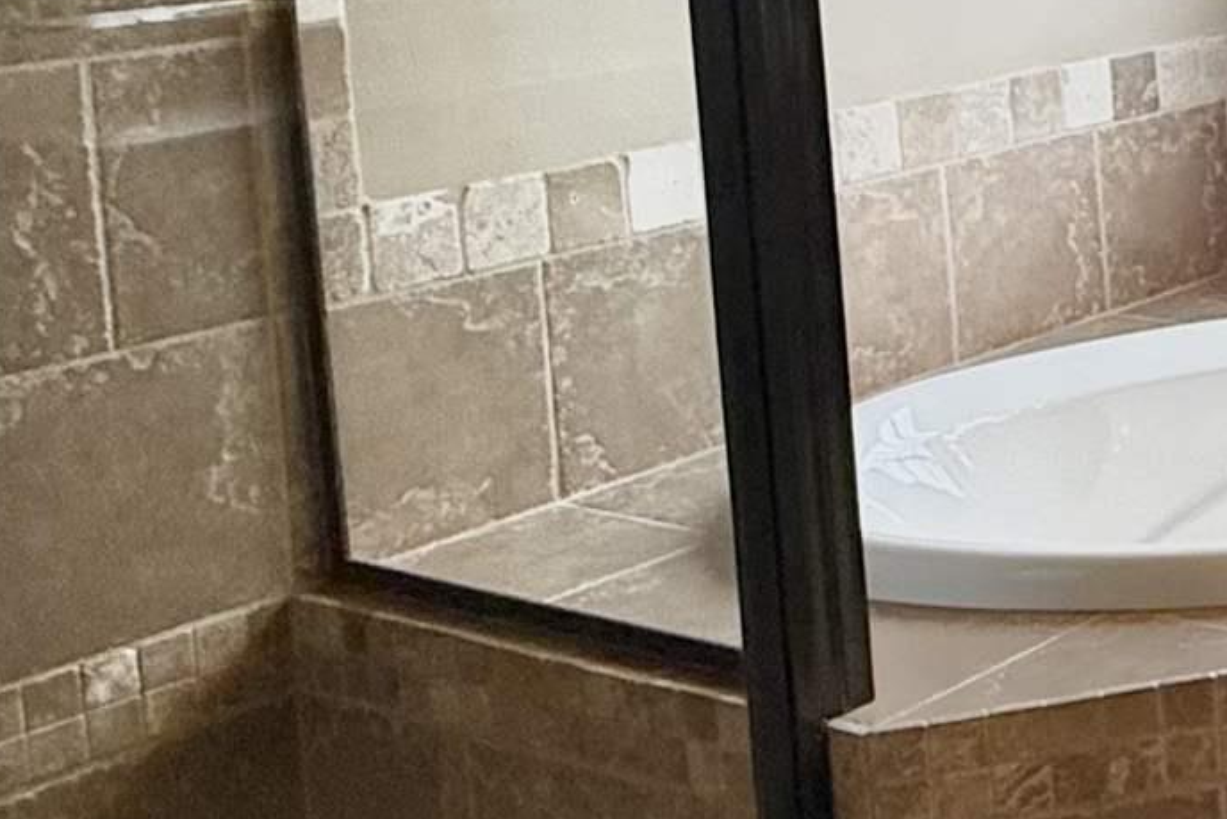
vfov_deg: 20.0
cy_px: -77
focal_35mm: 65
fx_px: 2216
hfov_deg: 24.3
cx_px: 1832
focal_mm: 2.22
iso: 125
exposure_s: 1/120
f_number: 2.2
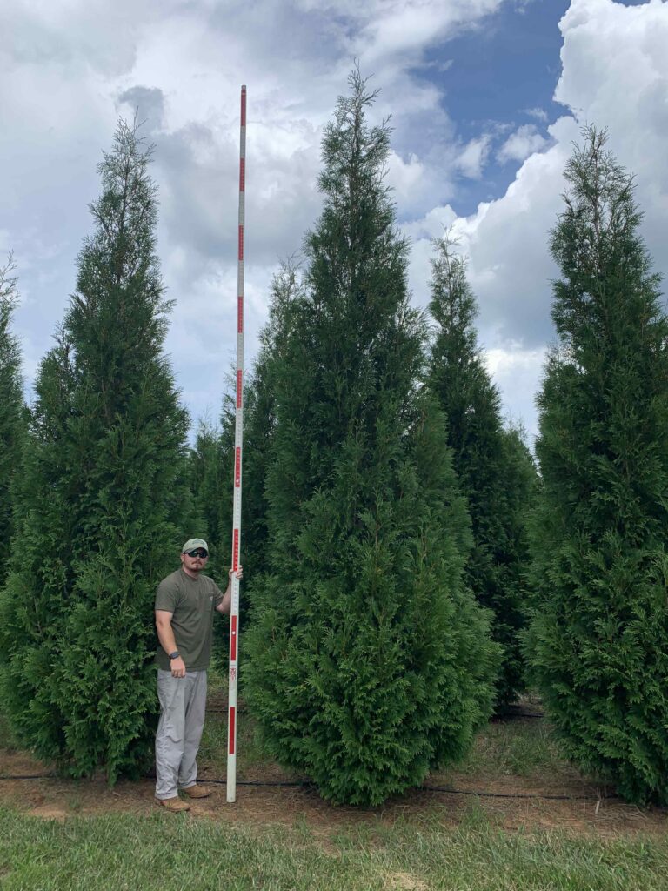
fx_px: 669
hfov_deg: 53.1
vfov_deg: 67.3
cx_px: 334
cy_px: 446
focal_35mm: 26
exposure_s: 1/2114
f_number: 1.8
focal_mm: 4.25
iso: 25
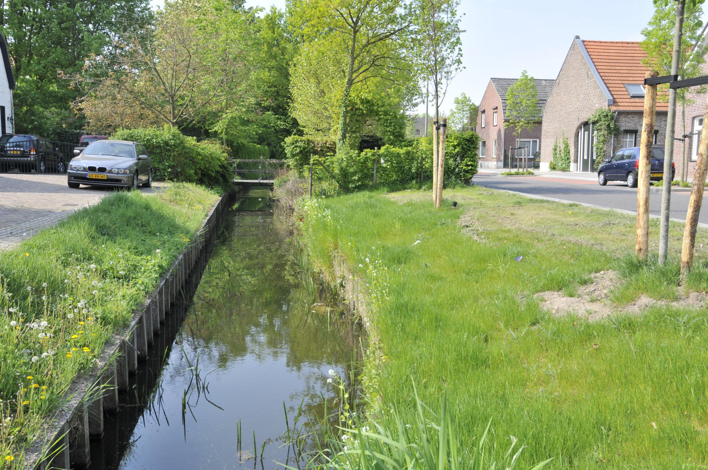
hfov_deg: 53.2
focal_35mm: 36
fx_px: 707
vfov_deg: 36.8
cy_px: 235
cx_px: 354
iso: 200
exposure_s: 1/200
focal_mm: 24
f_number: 9
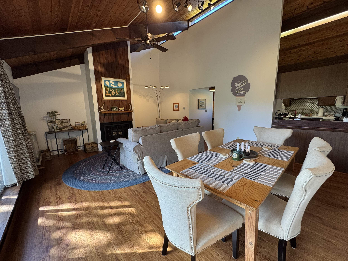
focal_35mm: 14
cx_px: 174
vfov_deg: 85.7
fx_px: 141
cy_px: 130
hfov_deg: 102.1
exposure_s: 1/120
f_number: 2.2
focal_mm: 2.22
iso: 200
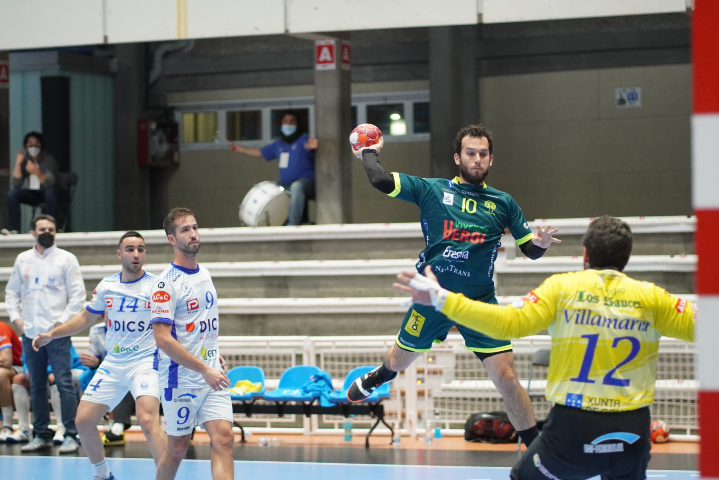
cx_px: 360
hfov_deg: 16.1
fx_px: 2548
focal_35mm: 128
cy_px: 240
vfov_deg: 10.8
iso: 2500
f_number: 1.8
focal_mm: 85
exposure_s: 1/1000
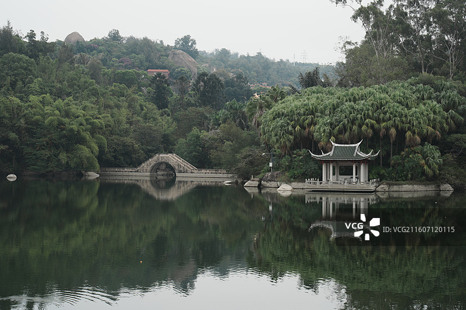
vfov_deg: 23.8
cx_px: 233
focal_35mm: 57
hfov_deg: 35.1
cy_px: 155
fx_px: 738
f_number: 5.6
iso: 100
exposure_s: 1/200
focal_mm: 57
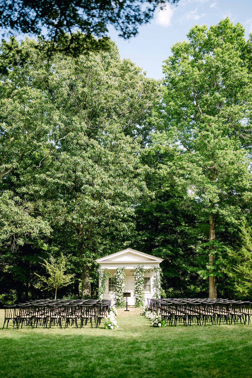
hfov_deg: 37.9
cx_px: 126
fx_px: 367
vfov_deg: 54.4
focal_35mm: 35
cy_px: 189
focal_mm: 35
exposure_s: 1/1250
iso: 64
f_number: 1.2
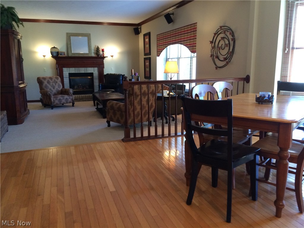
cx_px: 152
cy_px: 114
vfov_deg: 48.2
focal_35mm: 29
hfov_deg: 61.7
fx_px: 255
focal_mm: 4.15
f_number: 2.2
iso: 160
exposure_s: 1/30
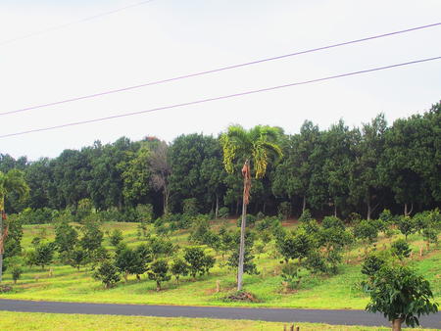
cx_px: 220
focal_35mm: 50
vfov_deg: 29.1
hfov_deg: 38.2
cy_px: 166
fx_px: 637
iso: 100
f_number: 3.5
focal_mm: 10.8
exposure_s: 1/320
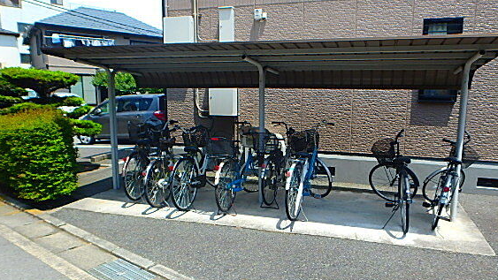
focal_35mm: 26
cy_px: 156
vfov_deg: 44.3
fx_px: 343
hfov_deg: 71.6
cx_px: 280
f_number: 3.5
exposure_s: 1/640
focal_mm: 3.7
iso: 125
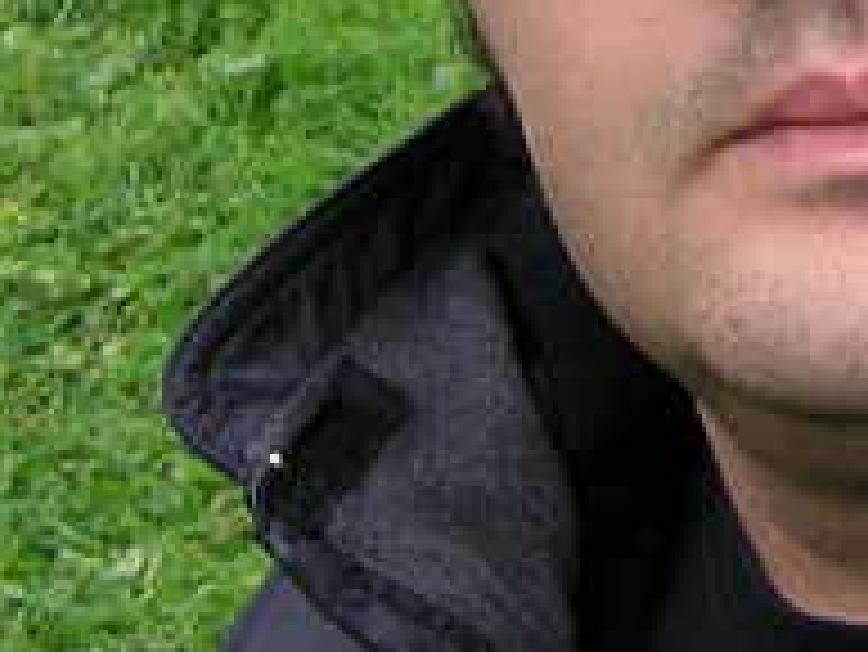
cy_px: -434
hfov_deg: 12.2
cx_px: 1529
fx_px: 3739
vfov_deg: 9.6
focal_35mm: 149
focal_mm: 6
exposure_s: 1/39
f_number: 2.7
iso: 50
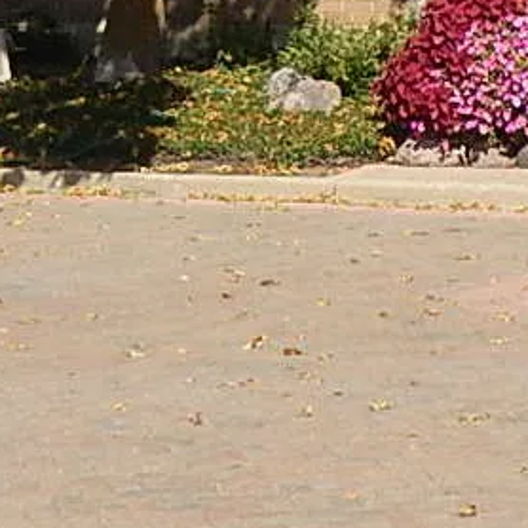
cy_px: -416
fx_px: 2847
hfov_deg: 10.2
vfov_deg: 10.0
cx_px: 794
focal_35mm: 165
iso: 125
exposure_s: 1/640
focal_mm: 6.5
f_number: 4
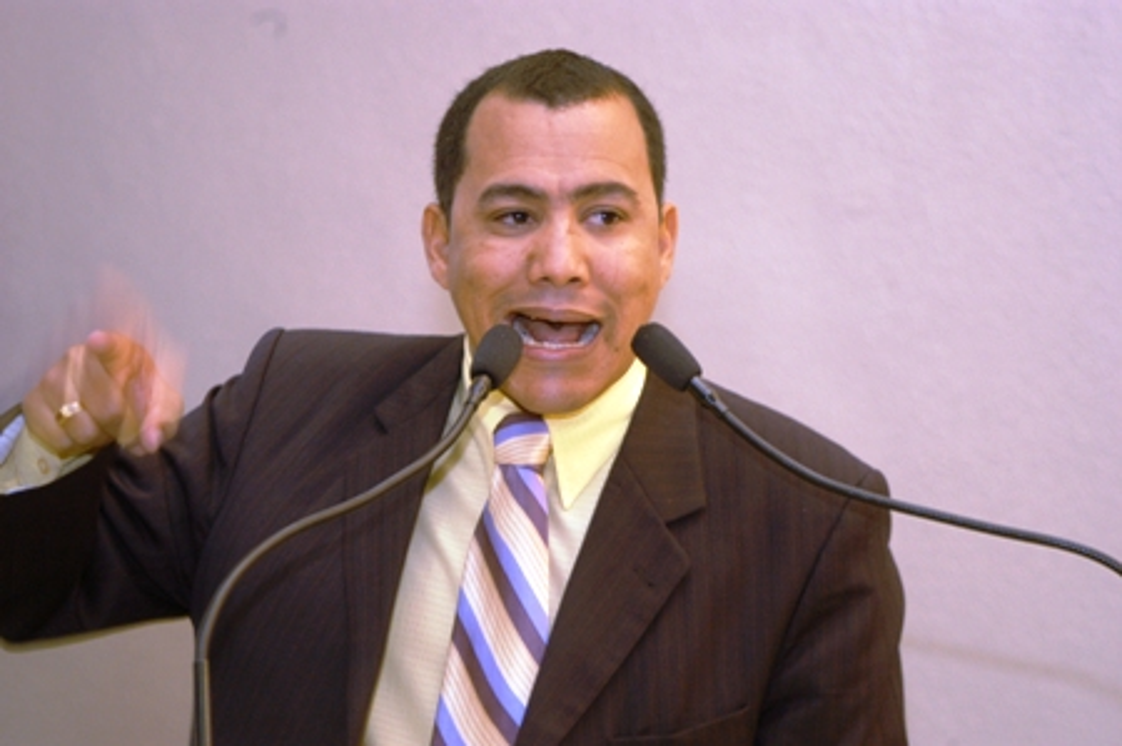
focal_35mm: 150
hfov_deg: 13.7
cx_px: 561
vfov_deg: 9.1
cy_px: 373
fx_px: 4670
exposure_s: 1/40
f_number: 4.2
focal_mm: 100
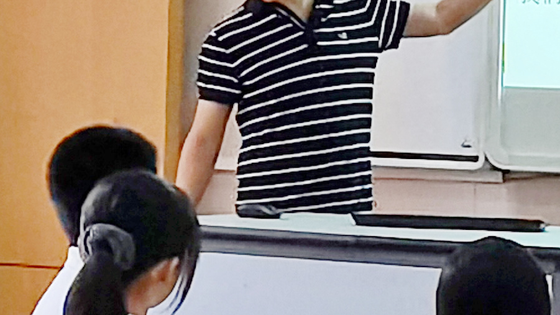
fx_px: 3891
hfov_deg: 8.2
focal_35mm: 262
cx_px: 428
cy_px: 126
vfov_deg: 4.6
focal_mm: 5.58
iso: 160
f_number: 1.8
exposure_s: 1/50
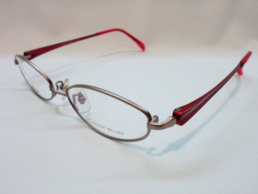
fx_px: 239
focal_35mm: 32
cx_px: 129
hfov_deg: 56.8
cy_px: 97
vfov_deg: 44.2
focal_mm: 5.8
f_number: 3.5
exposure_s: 1/60
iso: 80
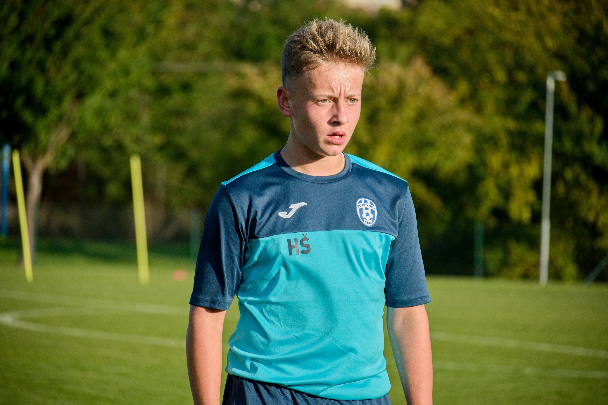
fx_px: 3800
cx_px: 304
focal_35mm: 225
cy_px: 202
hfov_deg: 9.1
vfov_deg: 6.1
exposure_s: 1/4000
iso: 1100
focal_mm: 150
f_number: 5.3
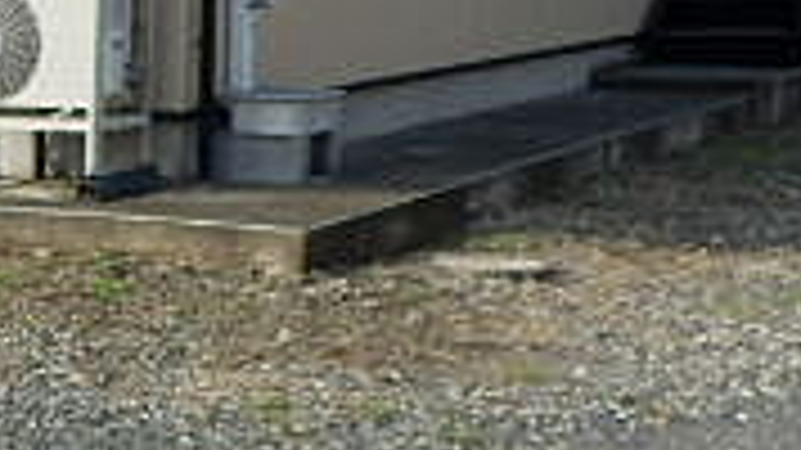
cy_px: 459
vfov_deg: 12.7
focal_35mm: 94
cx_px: -266
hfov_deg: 20.5
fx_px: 1996
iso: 80
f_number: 3
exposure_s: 1/640
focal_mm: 4.2
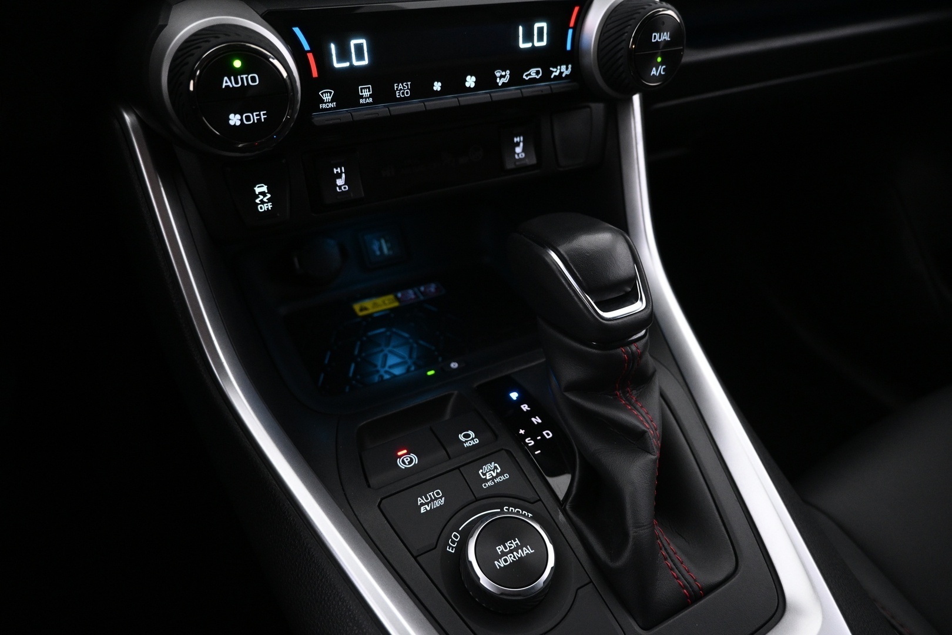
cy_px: 318
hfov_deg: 73.7
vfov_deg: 53.1
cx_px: 476
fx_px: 635
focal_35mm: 24
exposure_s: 1/30
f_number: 3.5
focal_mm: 16
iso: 1600
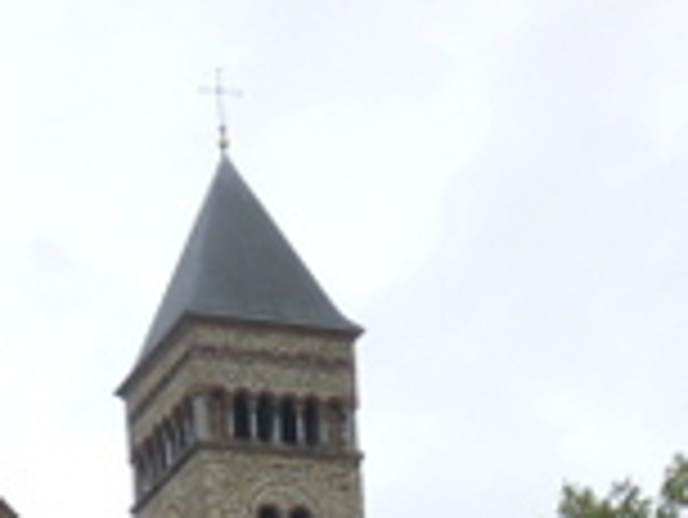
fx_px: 3202
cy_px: 1009
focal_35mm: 161
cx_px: -99
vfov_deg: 8.8
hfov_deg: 12.0
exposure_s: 1/320
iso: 160
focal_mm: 7.4
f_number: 3.8
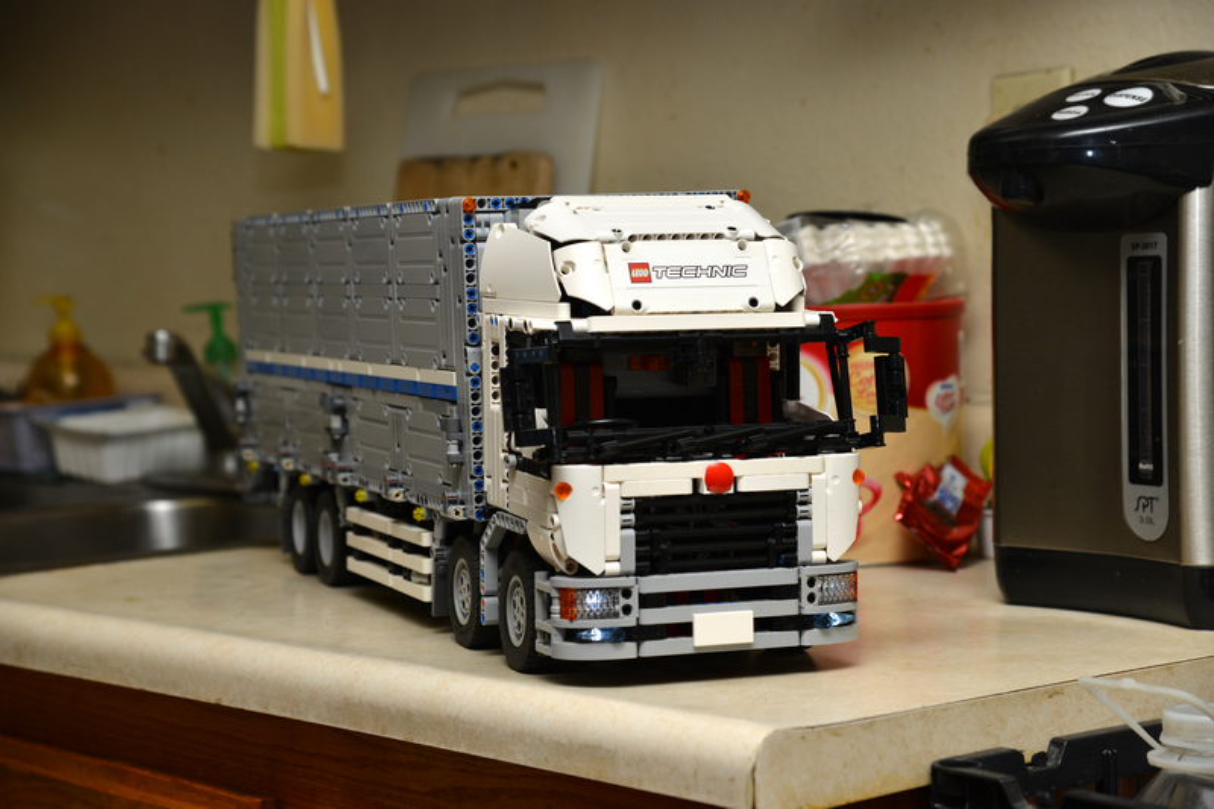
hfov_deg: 24.8
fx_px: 2764
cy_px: 404
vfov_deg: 16.6
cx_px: 607
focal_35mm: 82
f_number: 5.6
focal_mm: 82
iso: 400
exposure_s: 1/200
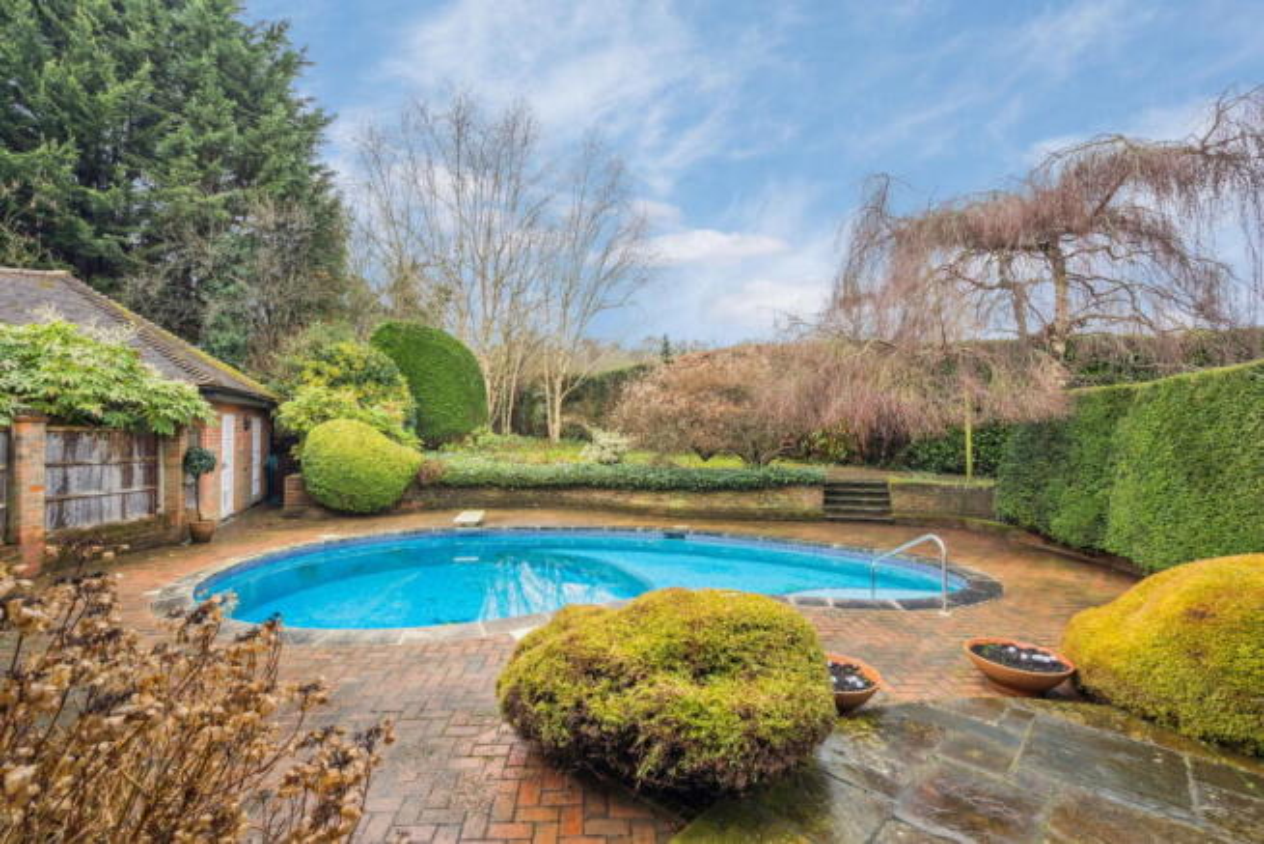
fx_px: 562
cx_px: 632
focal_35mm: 16
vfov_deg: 73.8
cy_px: 422
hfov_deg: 96.7
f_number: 8
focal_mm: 16
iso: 320
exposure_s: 1/60
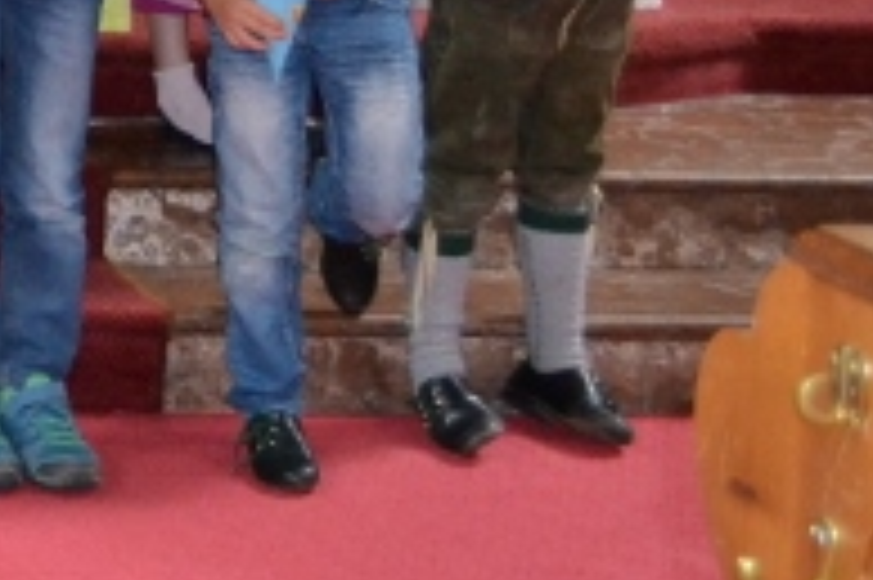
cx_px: -886
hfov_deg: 13.0
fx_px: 3295
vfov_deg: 9.6
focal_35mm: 136
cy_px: -452
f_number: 3.8
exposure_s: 1/60
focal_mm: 22
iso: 2500
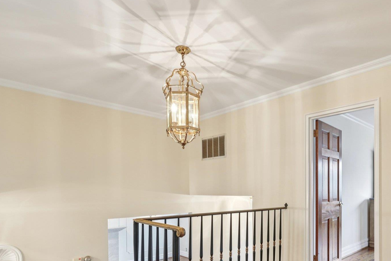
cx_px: 249
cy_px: 187
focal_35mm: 25
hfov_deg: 70.7
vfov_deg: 50.1
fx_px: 269
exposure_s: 1/3.33
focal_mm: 16.5
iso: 400
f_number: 10
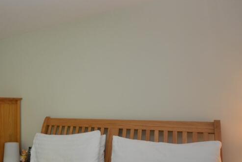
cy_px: 103
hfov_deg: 55.4
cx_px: 44
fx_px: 208
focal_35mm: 31
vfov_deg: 41.9
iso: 400
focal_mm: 10
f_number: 4
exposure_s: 1/60
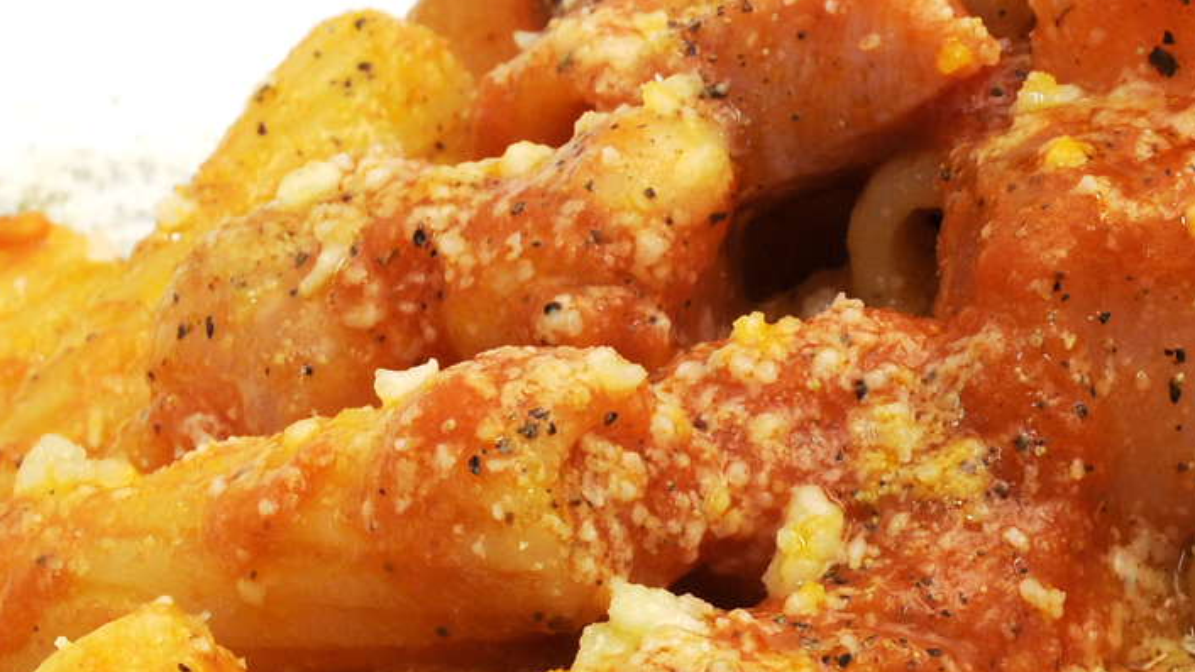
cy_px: 677
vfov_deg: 4.9
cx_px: 1110
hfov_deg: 8.6
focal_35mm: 249
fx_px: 7889
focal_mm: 56
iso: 200
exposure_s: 1/4
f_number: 14
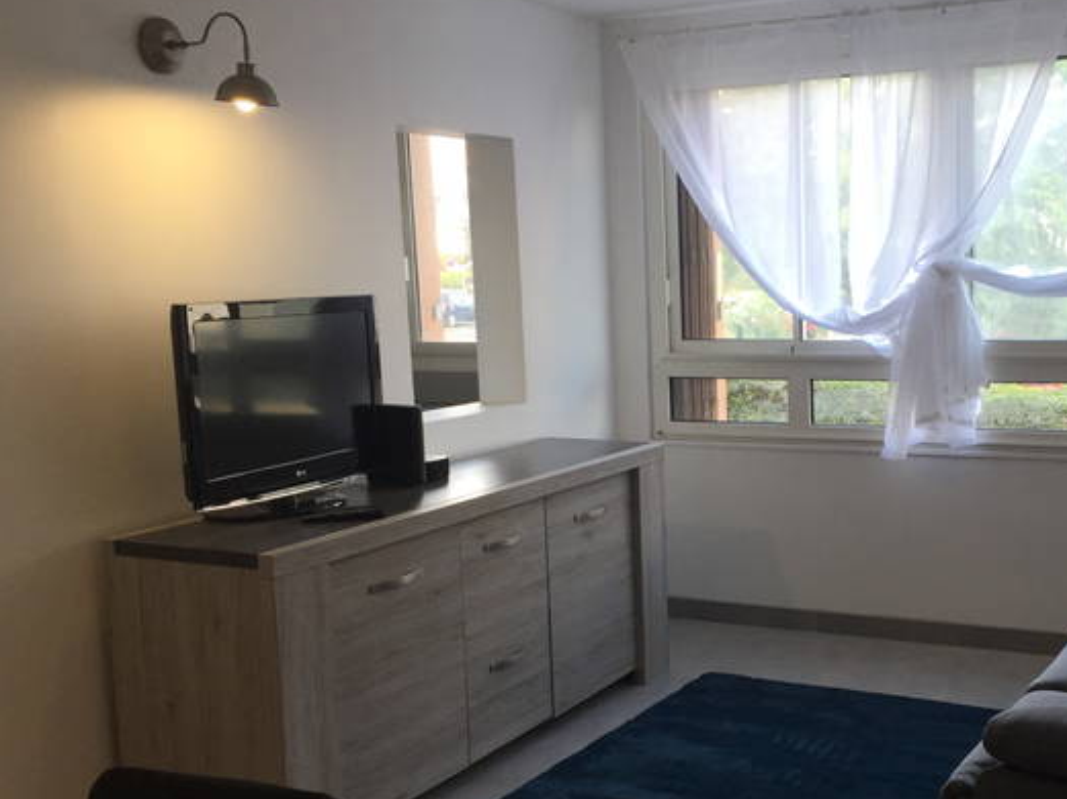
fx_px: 1355
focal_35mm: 44
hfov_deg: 42.1
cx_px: 758
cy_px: 477
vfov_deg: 32.7
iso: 50
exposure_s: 1/100
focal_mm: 4.15
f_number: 2.2
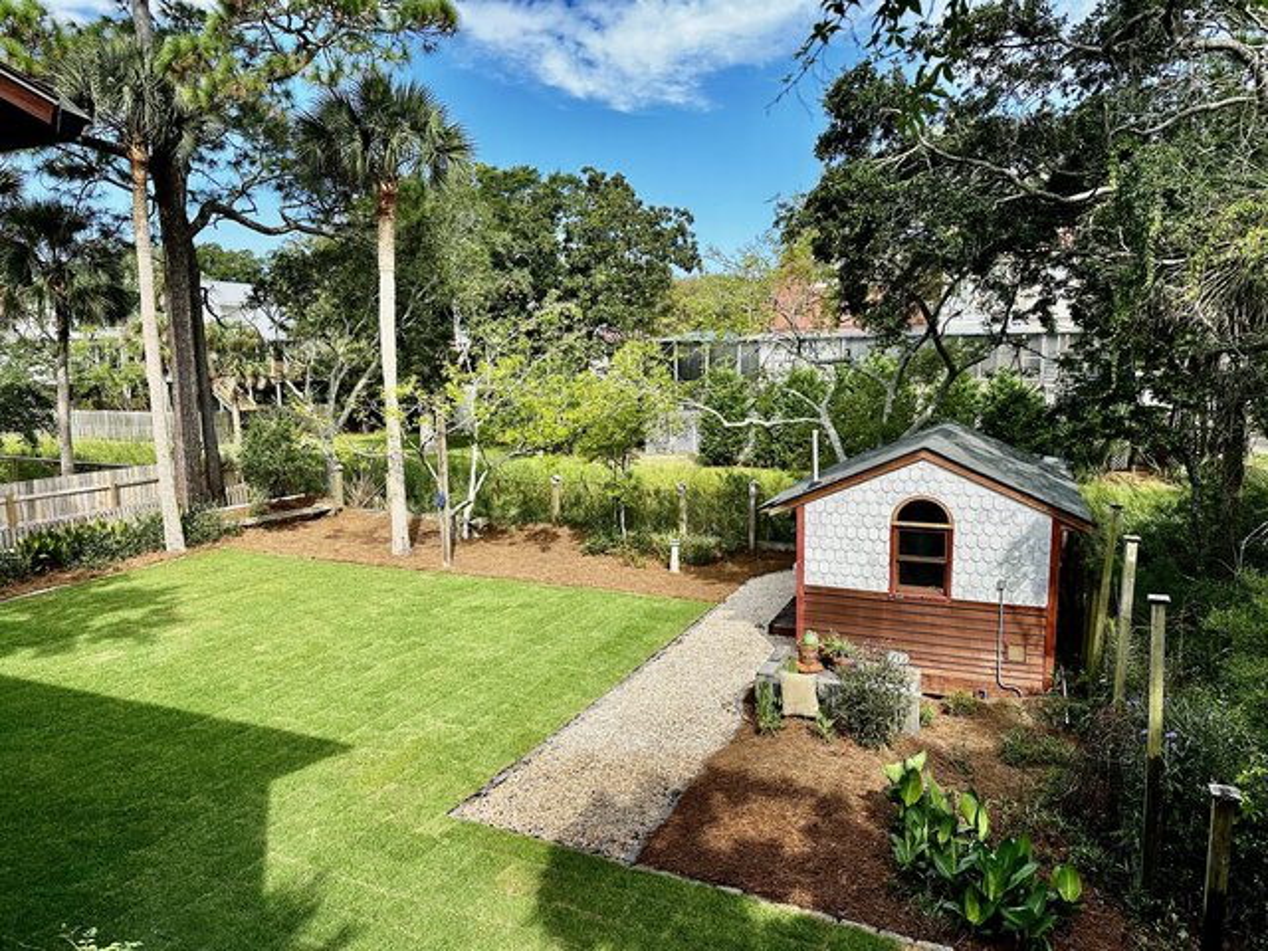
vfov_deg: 56.8
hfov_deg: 71.6
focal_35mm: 24
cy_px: 476
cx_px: 634
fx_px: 879
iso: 80
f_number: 1.78
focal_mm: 6.86
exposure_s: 1/1721
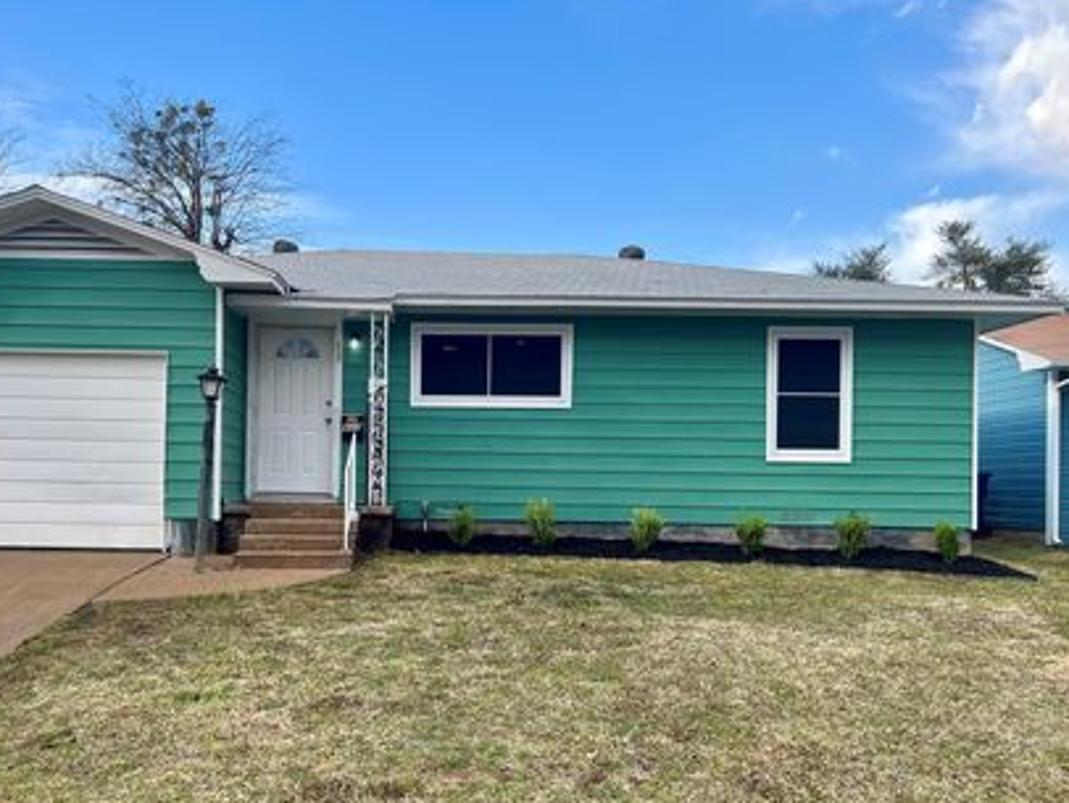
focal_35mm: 32
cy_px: 465
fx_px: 989
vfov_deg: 44.1
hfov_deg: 56.6
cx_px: 456
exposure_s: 1/1311
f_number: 1.5
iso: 50
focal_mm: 5.7
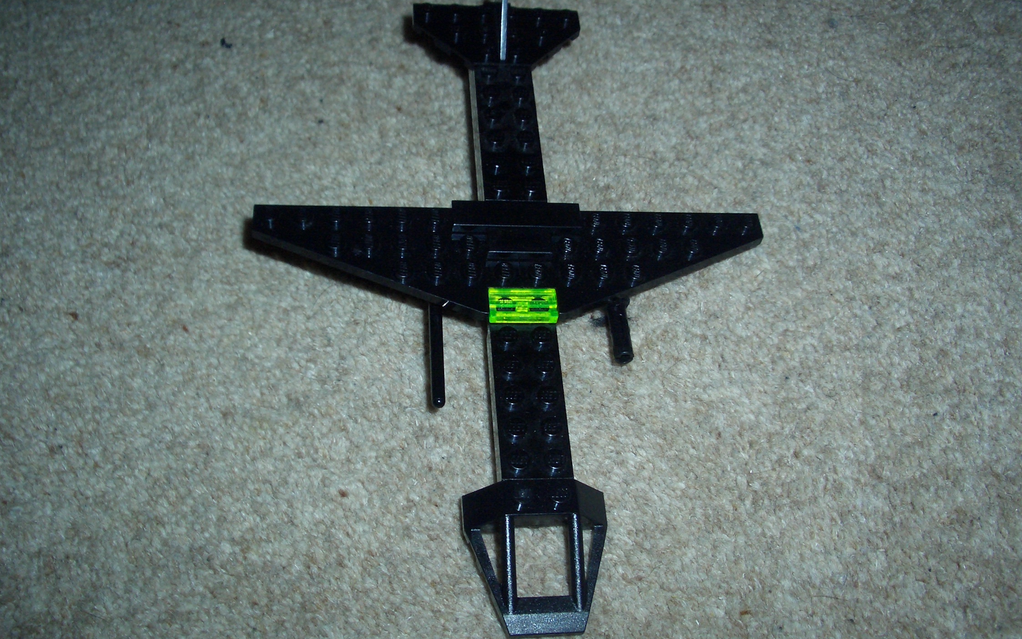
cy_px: 281
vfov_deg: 33.5
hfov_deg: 51.5
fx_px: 1058
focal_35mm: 38
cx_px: 517
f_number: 4.3
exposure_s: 1/60
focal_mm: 5.8
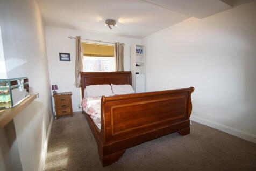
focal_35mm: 15
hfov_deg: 100.4
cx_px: 128
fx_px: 107
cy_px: 86
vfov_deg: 77.3
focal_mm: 10
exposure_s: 1/60
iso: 125
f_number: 4
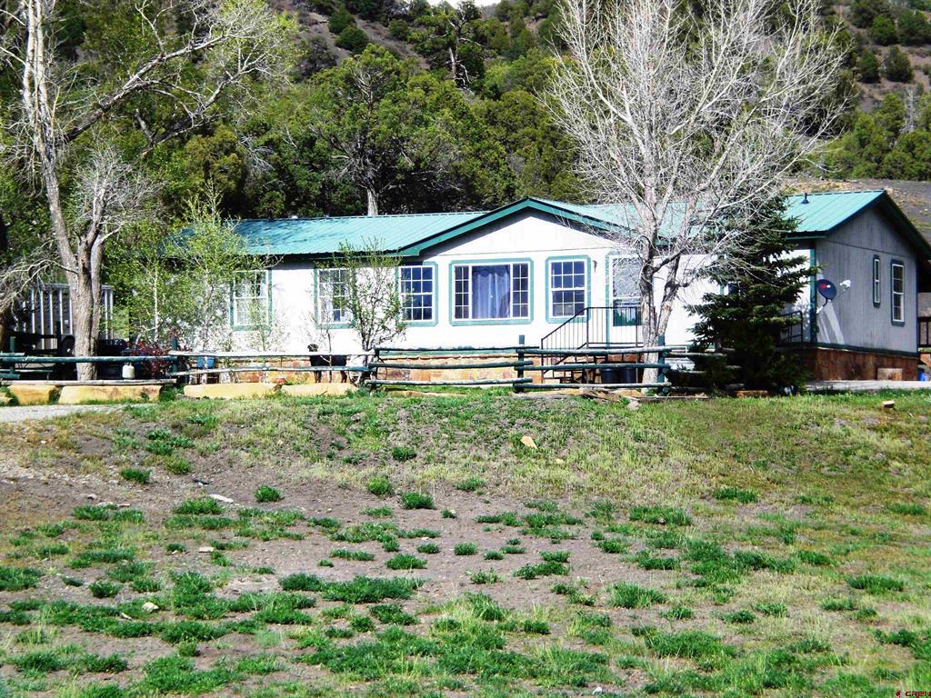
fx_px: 3066
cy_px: 349
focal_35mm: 114
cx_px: 466
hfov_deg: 17.3
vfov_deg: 13.0
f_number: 5.9
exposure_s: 1/250
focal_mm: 18.9
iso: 50
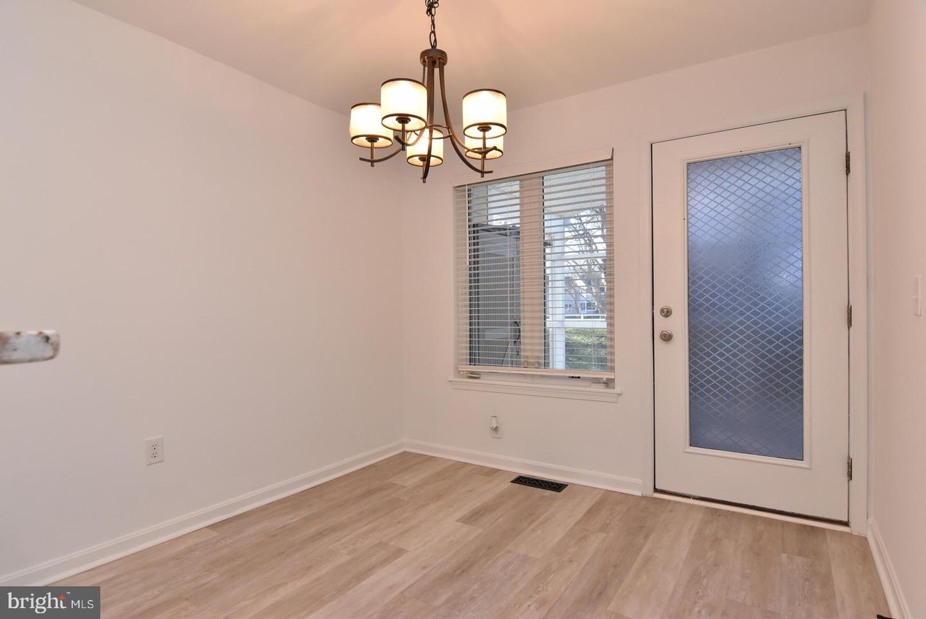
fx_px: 463
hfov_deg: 90.0
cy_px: 310
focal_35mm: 18
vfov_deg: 67.5
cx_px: 463
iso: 800
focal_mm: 12
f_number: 7.1
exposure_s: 1/80
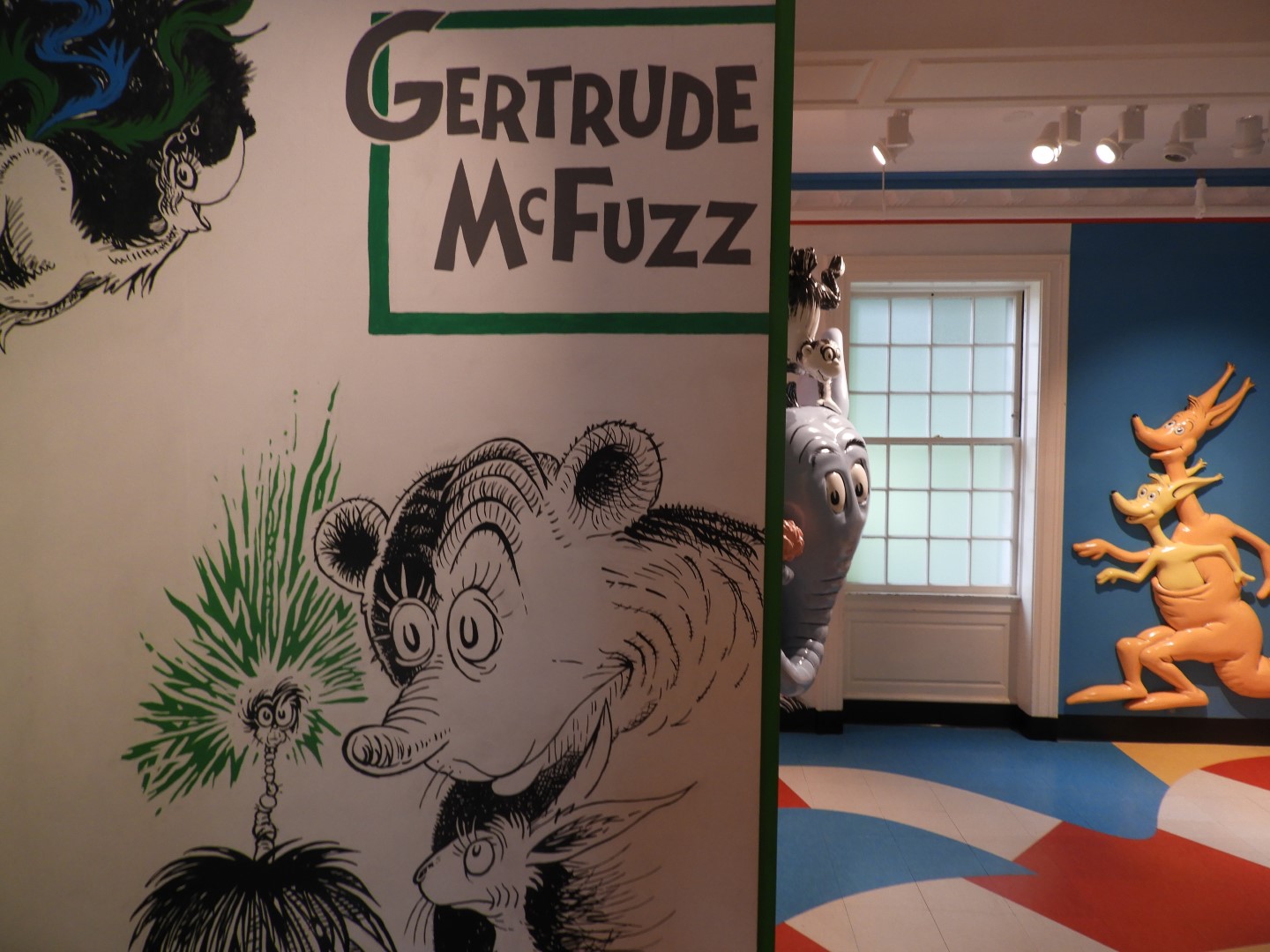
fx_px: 881
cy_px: 476
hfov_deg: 71.6
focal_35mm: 24
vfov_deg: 56.8
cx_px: 635
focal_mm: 4.3
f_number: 3.3
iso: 140
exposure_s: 1/30
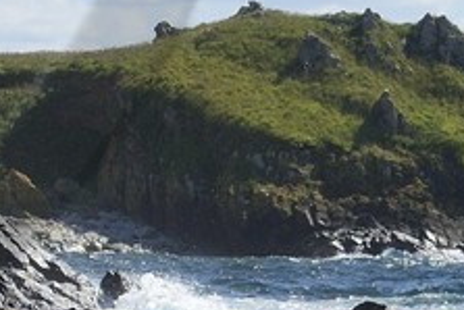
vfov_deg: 4.3
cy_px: -350
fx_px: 4062
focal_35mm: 315
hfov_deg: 6.3
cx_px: -601
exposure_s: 1/1600
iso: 400
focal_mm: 44
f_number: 7.1
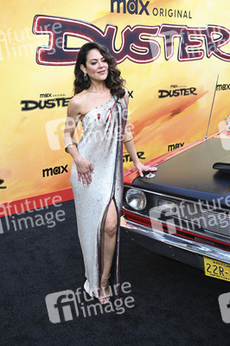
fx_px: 432
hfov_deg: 29.8
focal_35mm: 45
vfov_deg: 43.6
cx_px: 115
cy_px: 173
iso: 1250
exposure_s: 1/200
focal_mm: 45
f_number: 5.6
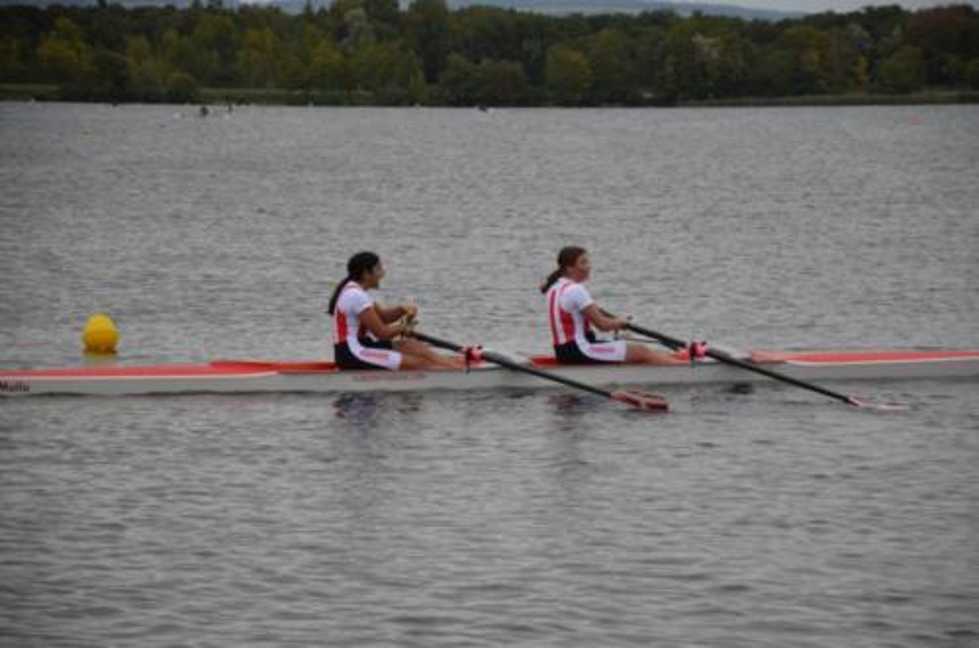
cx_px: 490
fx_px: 4274
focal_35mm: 158
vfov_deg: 8.7
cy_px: 324
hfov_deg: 13.1
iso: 400
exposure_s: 1/500
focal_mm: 105
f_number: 5.6
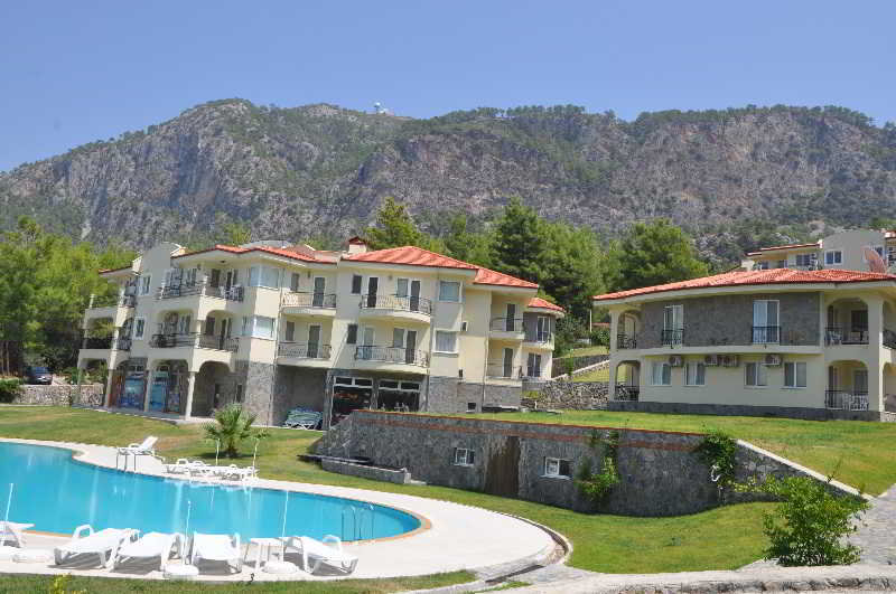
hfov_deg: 59.6
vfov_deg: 41.6
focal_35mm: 32
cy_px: 297
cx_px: 448
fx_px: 783
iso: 200
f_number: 14
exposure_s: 1/200
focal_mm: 21
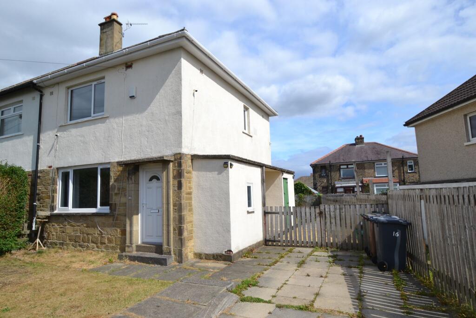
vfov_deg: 59.5
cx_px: 238
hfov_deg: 81.2
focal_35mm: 21
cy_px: 159
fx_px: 278
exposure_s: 1/250
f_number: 8
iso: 100
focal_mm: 14
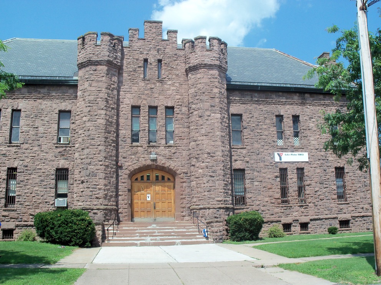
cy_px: 142
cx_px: 190
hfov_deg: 52.6
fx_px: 385
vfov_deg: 40.7
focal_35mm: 35
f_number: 5.5
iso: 80
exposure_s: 1/320
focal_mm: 6.3
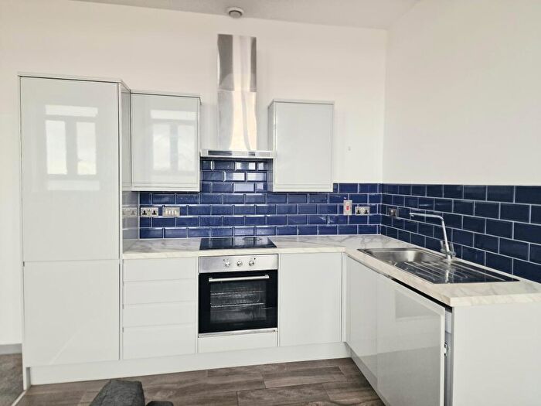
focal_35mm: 23
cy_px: 203
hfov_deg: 73.9
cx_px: 270
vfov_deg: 58.9
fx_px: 359
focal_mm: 6.4
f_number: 1.8
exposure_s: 1/100
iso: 160
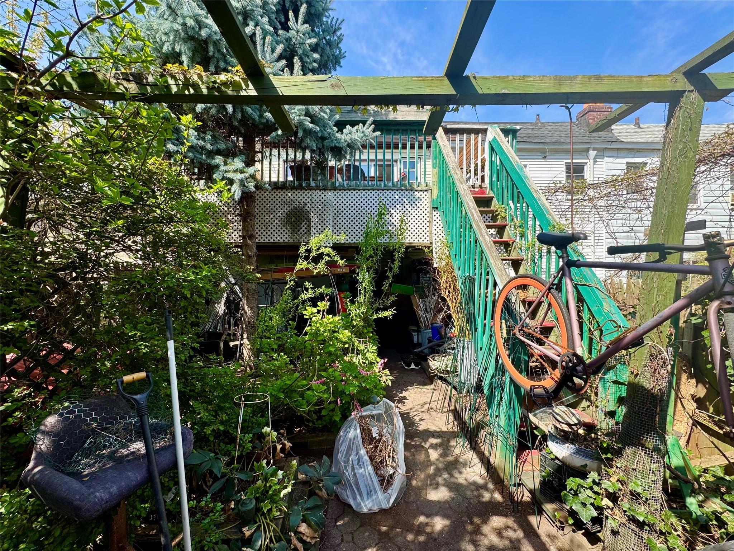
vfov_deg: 85.7
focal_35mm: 14
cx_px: 367
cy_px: 276
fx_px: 297
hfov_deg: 102.1
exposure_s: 1/529
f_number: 2.2
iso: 40
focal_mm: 2.22
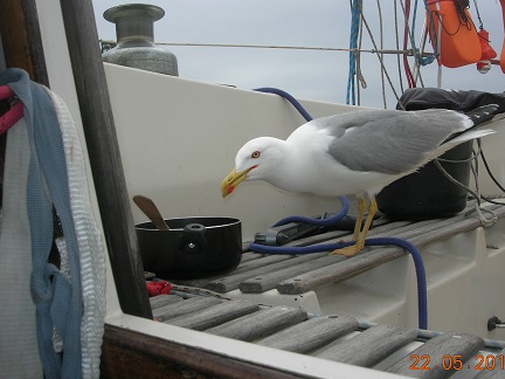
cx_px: 265
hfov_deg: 42.9
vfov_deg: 32.9
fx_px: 642
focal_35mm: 44
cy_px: 189
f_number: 4.8
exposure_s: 1/398
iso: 64
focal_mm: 7.8
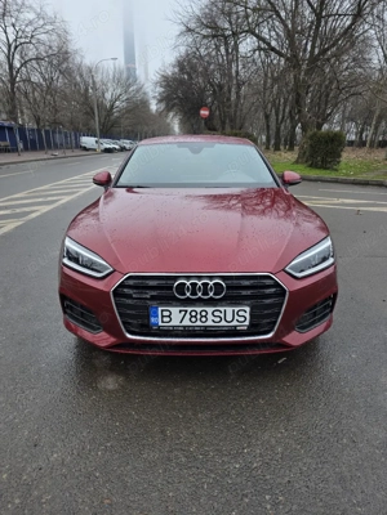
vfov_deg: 73.9
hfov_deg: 58.9
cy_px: 258
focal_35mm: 23
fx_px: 343
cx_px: 194
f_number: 1.7
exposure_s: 1/2500
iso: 80
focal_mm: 6.3
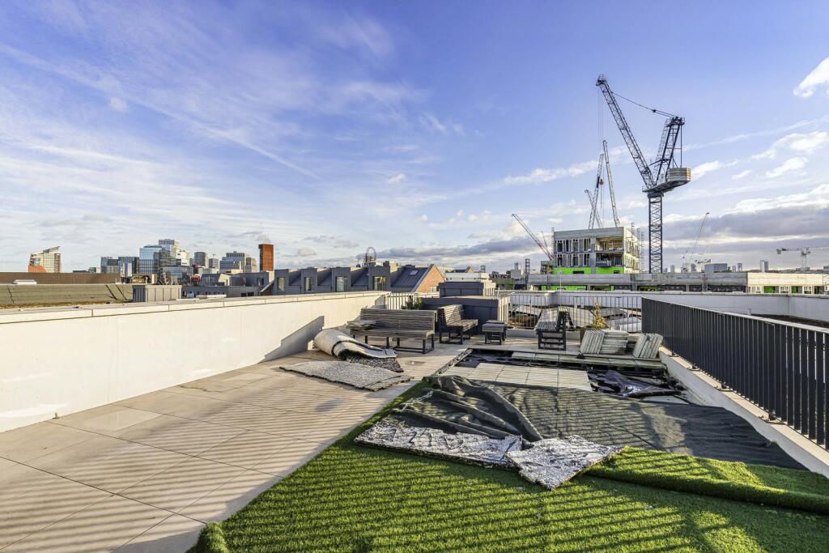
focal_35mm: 16
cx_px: 414
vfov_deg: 73.8
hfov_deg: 96.7
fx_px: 368
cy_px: 276
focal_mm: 16
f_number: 8
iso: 400
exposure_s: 1/500
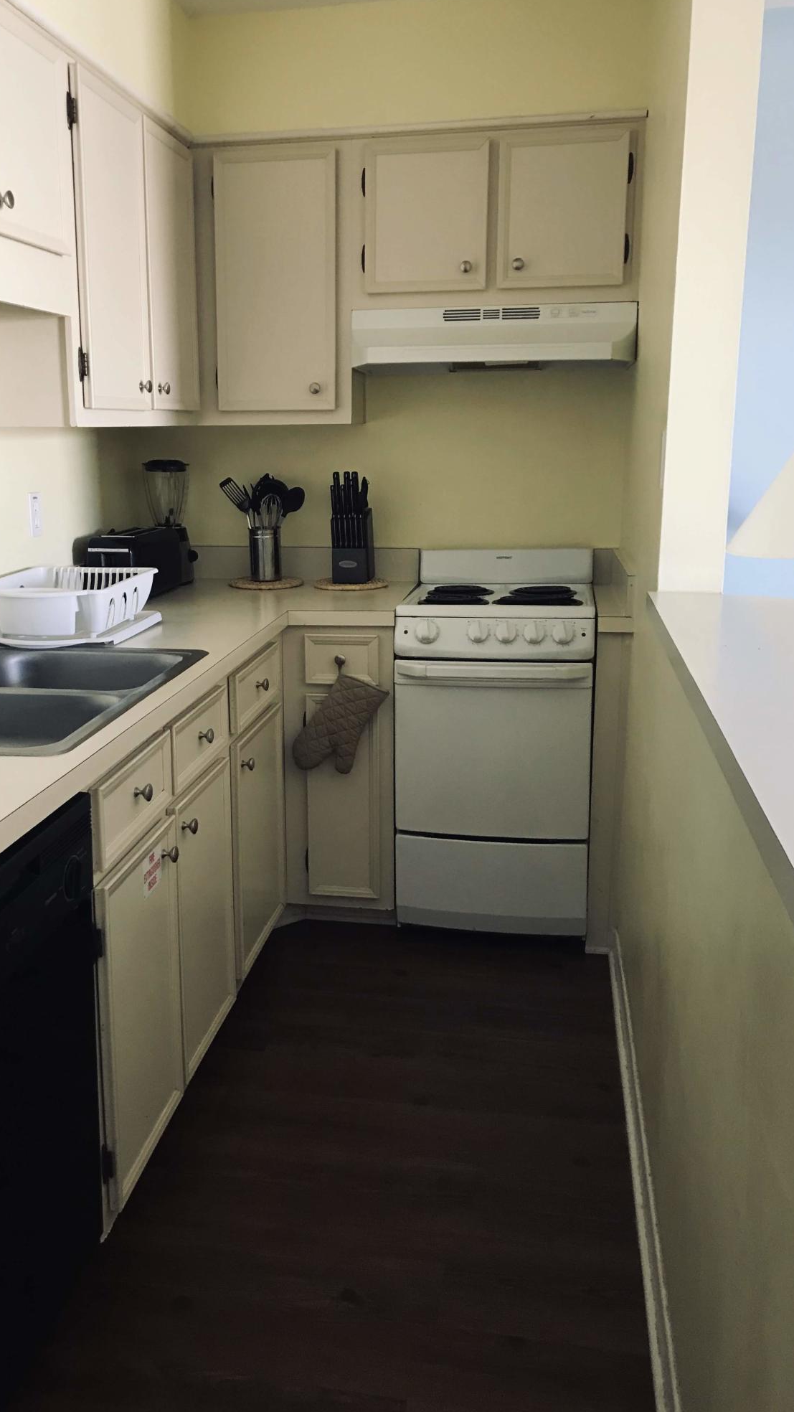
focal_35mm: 31
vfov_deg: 62.6
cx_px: 309
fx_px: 1160
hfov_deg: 37.6
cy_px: 708
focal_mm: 3.99
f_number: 1.8
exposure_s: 1/15
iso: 40
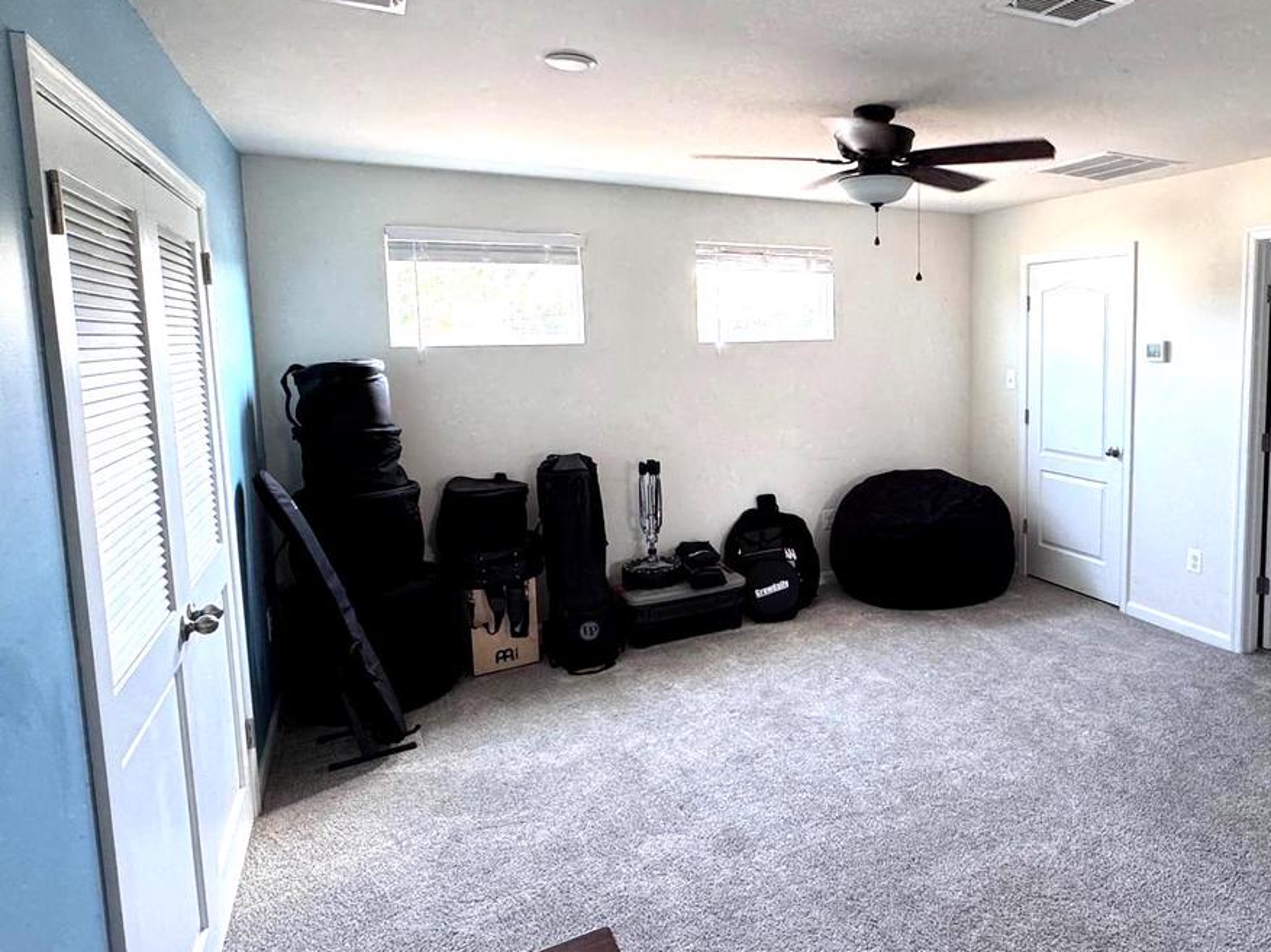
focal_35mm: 23
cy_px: 417
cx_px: 893
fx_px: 844
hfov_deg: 70.7
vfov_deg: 58.7
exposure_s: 1/60
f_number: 2.2
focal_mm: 2.22
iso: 200
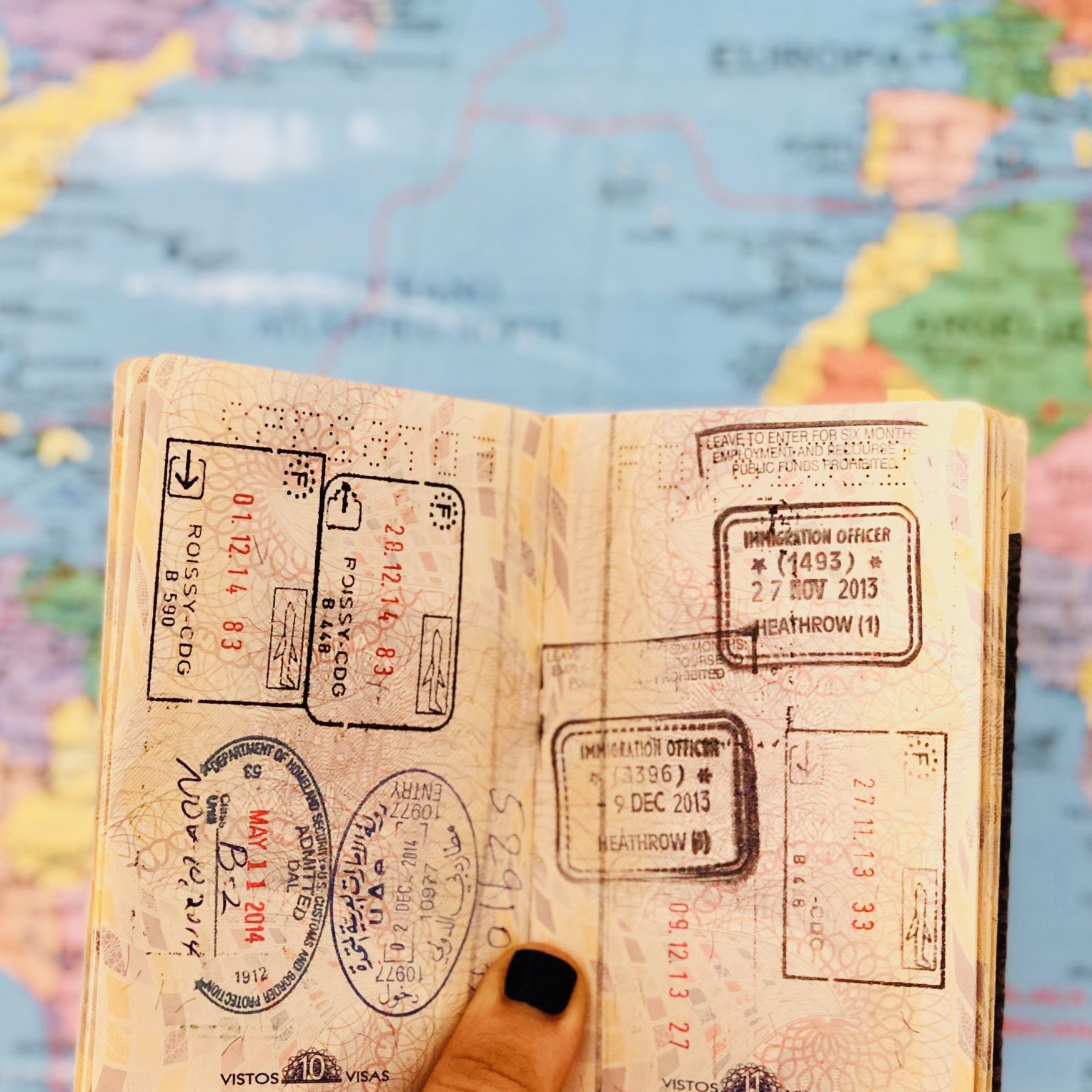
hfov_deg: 22.5
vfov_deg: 22.4
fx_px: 2748
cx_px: 622
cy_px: 743
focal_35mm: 77
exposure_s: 1/60
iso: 32
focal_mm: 6
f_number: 2.4
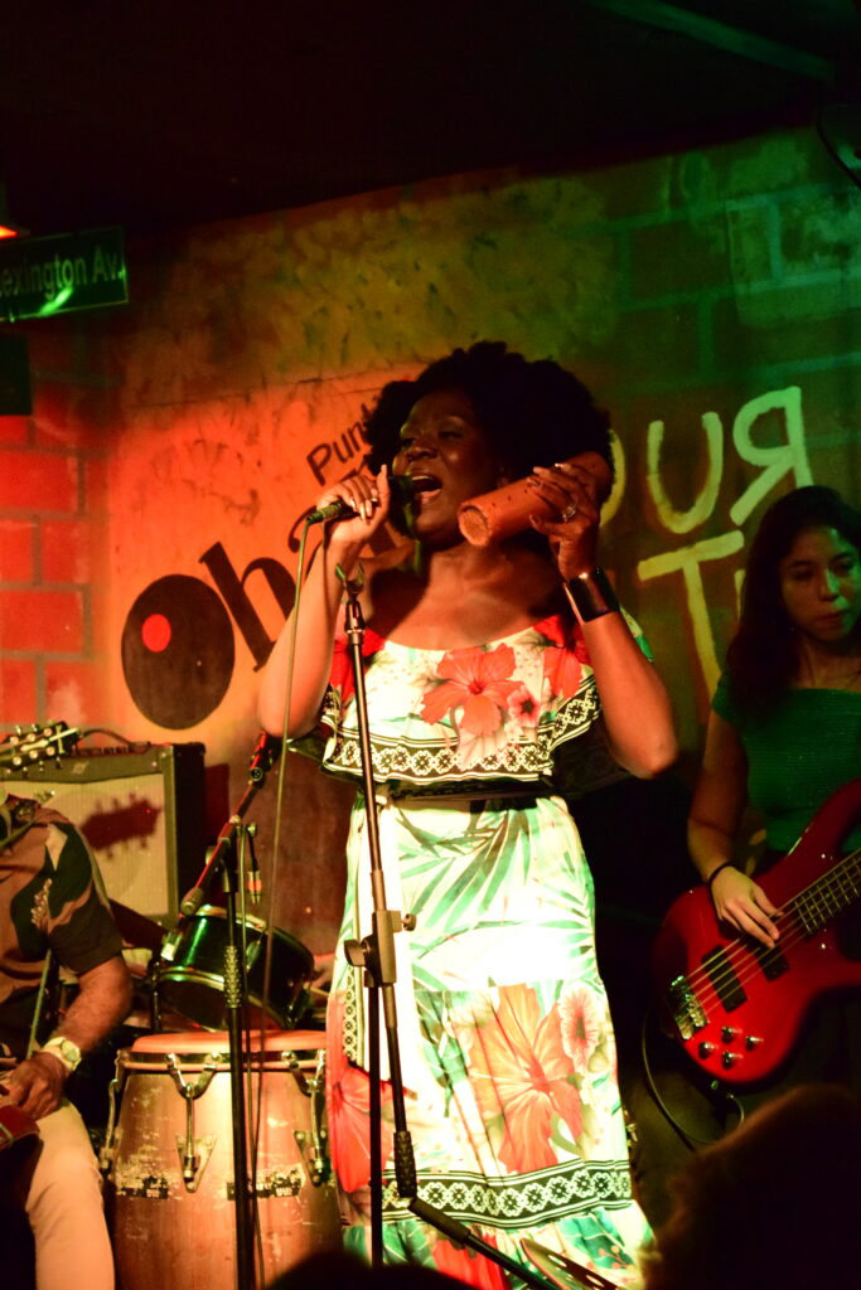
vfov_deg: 27.0
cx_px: 430
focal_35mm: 75
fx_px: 2690
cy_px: 645
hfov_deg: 18.2
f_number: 4.8
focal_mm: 50
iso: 10000
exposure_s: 1/180
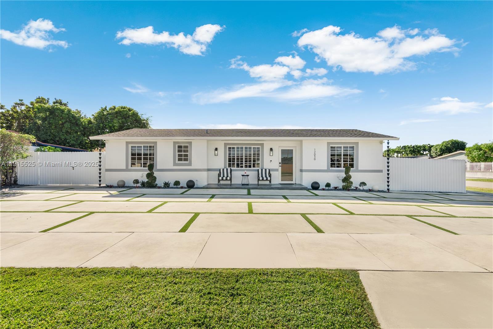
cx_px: 246
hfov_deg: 93.3
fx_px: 233
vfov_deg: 70.4
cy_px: 164
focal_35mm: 17
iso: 100
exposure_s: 1/250
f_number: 11
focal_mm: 17
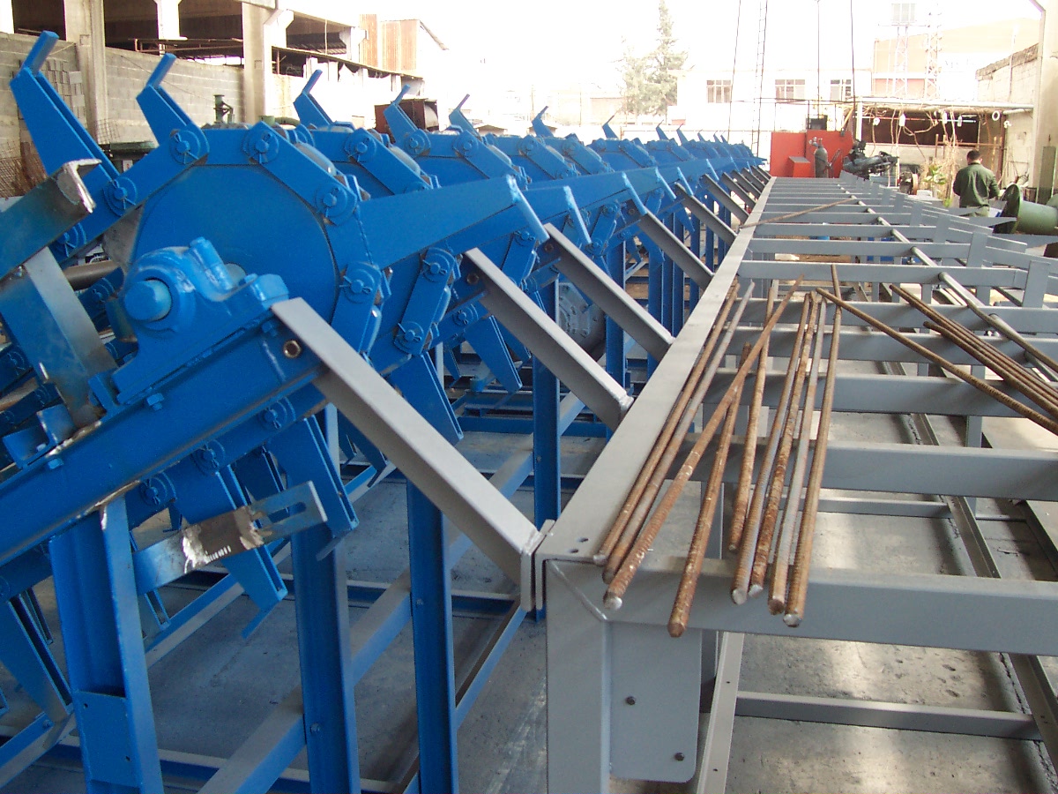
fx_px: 1131
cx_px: 529
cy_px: 397
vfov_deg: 38.7
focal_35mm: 37
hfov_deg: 50.1
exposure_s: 1/125
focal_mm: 5.6
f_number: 2.8
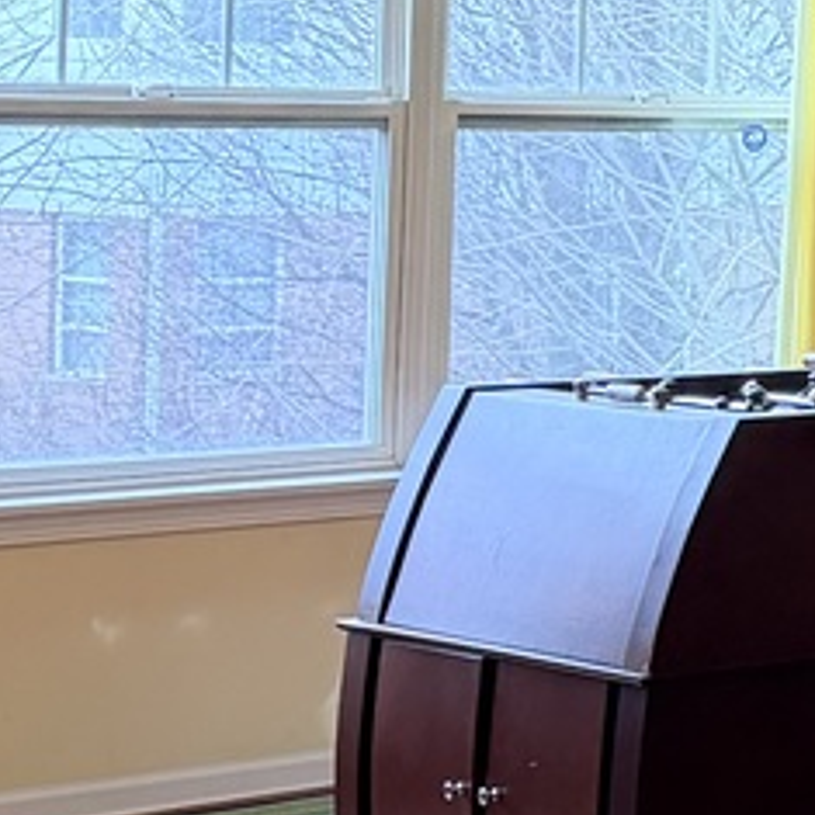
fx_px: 3463
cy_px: 69
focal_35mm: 130
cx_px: 2289
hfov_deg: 10.4
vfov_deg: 13.3
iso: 200
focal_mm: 6.76
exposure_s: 1/120
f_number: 1.78
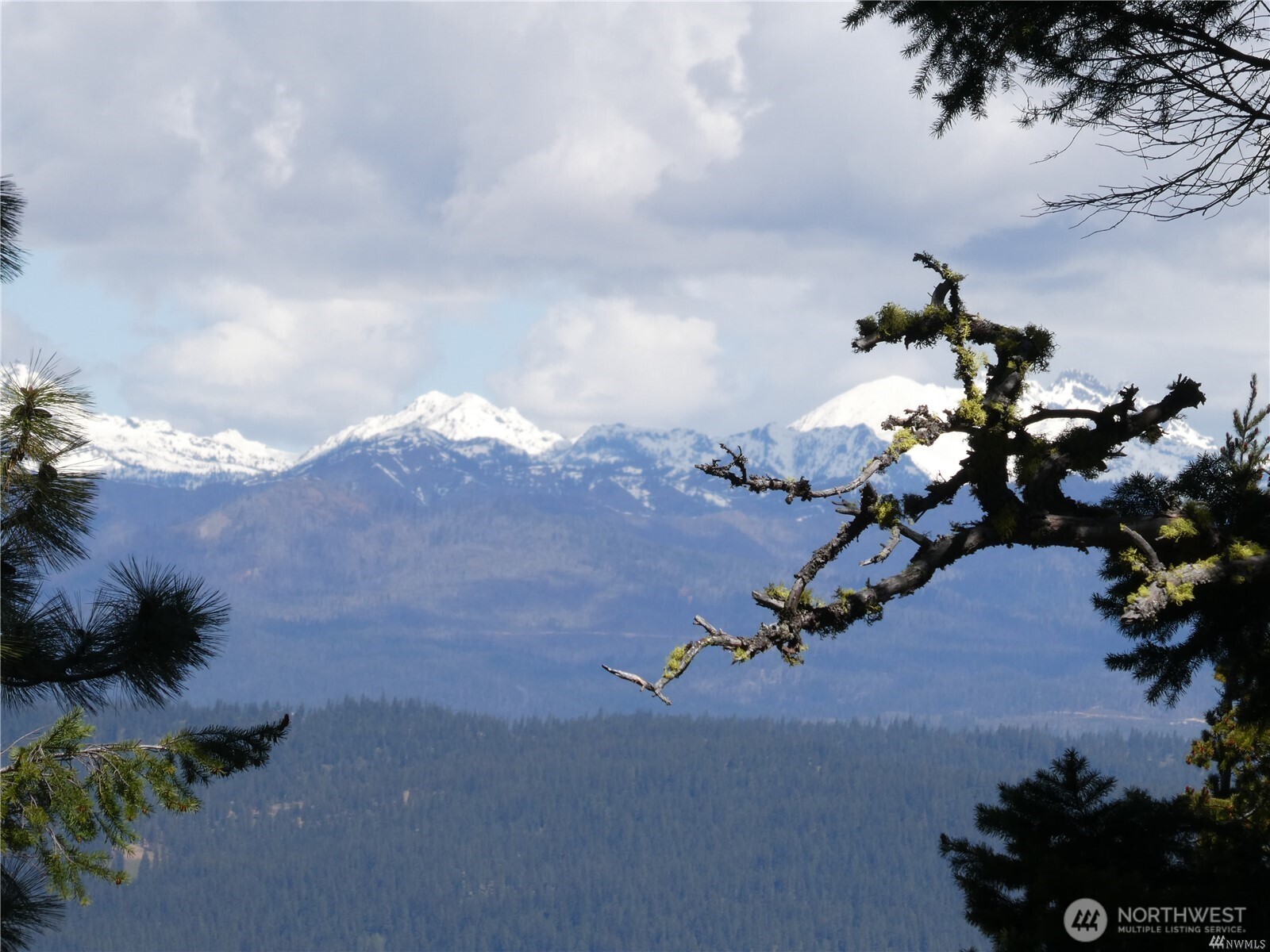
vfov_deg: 5.6
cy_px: 476
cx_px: 635
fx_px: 9722
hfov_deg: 7.5
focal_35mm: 265
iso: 80
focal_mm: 47.5
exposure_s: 1/500
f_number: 5.6
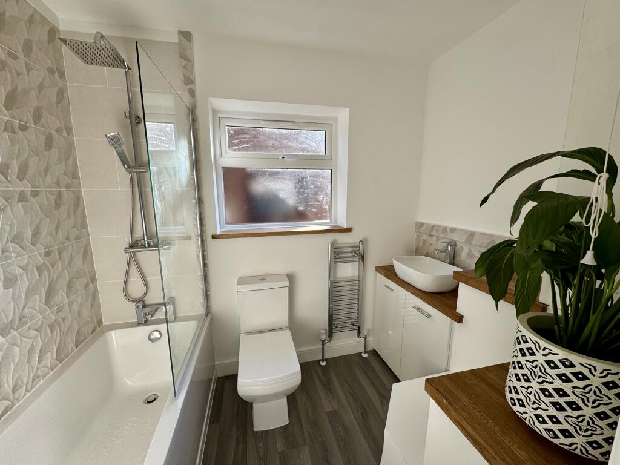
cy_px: 232
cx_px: 310
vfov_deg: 85.7
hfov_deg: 102.1
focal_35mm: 14
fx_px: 251
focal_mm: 2.22
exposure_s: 1/226
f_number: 2.2
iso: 40
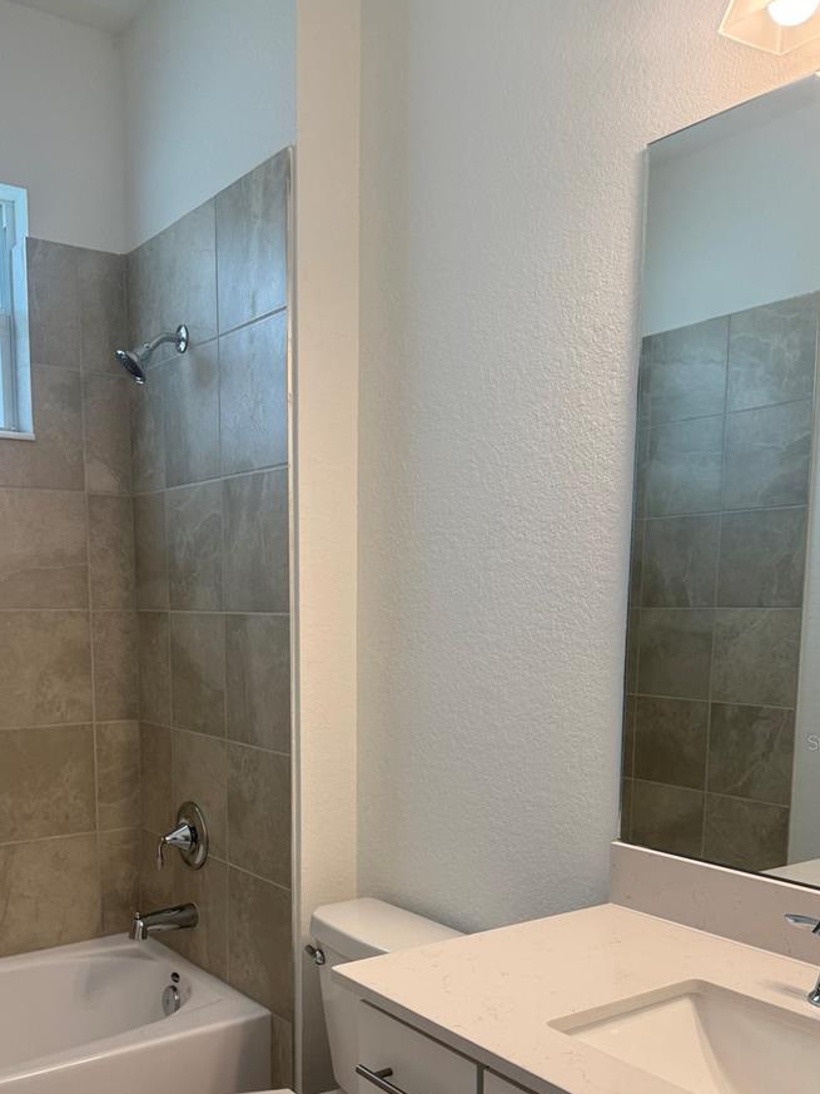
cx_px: 333
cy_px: 742
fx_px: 1042
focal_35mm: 33
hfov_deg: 42.8
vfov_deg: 54.1
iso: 125
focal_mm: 6.76
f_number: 1.78
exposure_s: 1/227
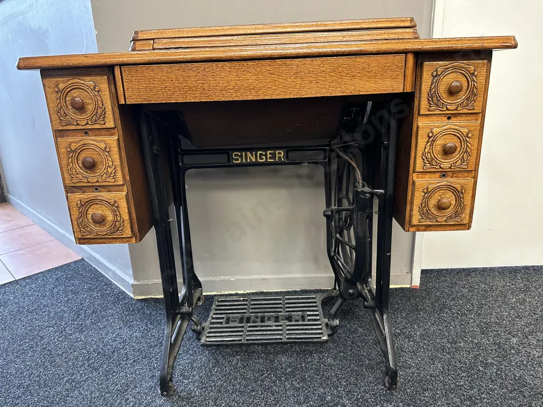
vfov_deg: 56.8
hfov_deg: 71.6
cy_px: 204
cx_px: 272
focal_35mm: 24
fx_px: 376
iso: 250
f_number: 1.78
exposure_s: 1/50
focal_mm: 6.86
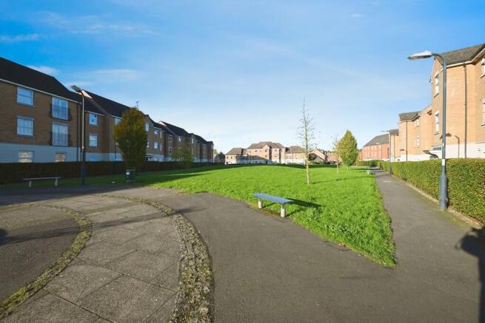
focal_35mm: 14
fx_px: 189
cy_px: 162
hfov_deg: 104.2
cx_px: 242
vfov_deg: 81.2
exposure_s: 1/200
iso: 100
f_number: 7.1
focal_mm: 14
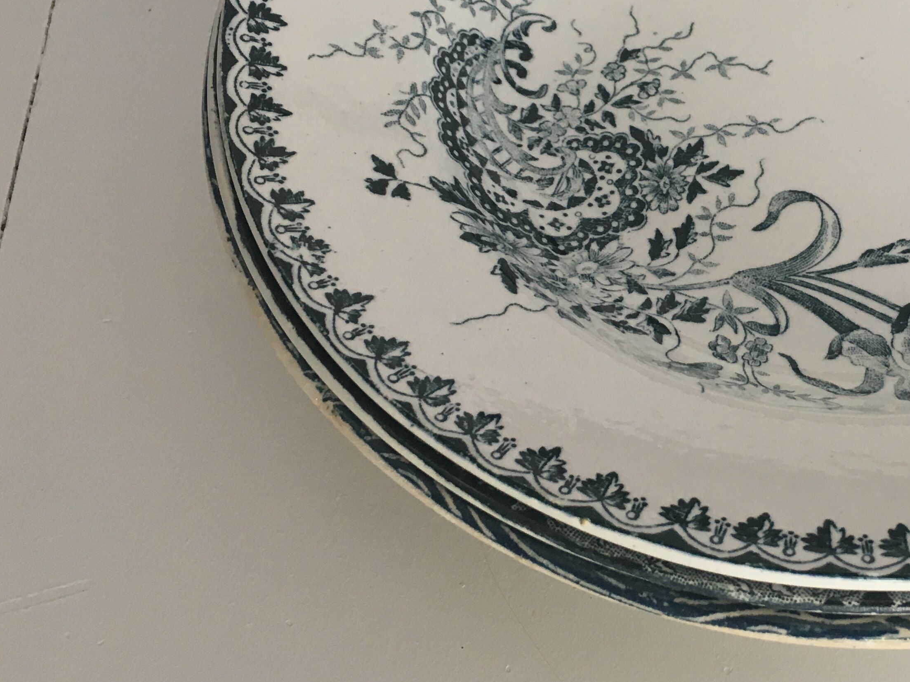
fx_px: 1393
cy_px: 219
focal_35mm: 53
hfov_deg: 34.7
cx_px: 762
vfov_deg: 27.3
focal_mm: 4.15
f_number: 2.2
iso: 100
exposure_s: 1/33
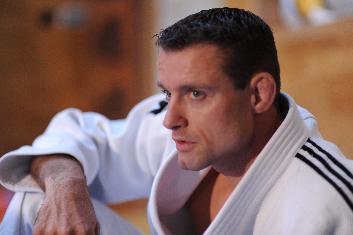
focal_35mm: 85
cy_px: 118
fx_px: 833
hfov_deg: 23.9
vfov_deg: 16.1
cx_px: 176
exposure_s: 1/800
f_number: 1.4
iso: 1600
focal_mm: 85
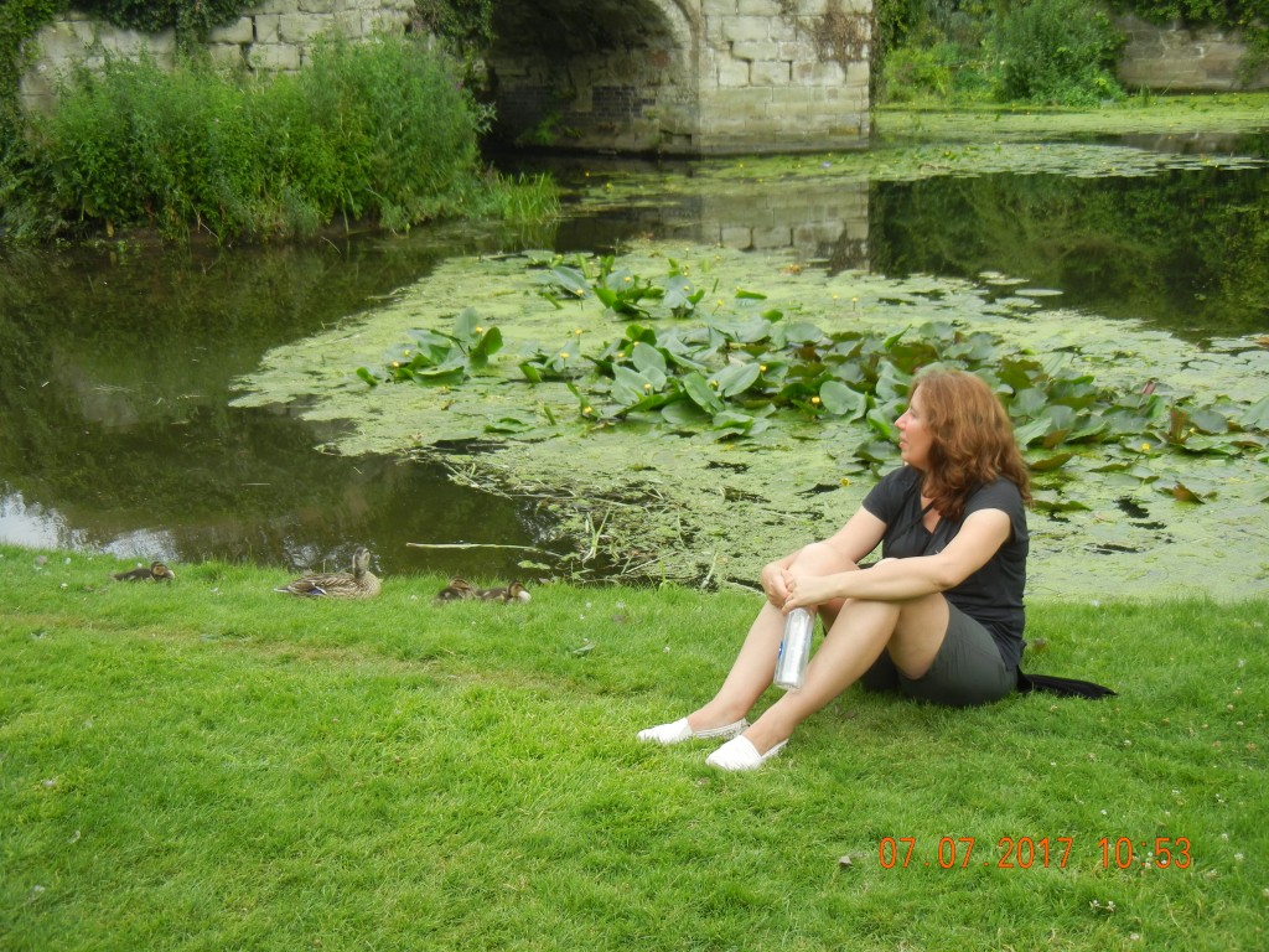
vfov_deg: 32.2
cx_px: 634
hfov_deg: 42.1
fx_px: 1650
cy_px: 476
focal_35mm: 45
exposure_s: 1/258
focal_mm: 8.1
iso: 160
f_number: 3.8
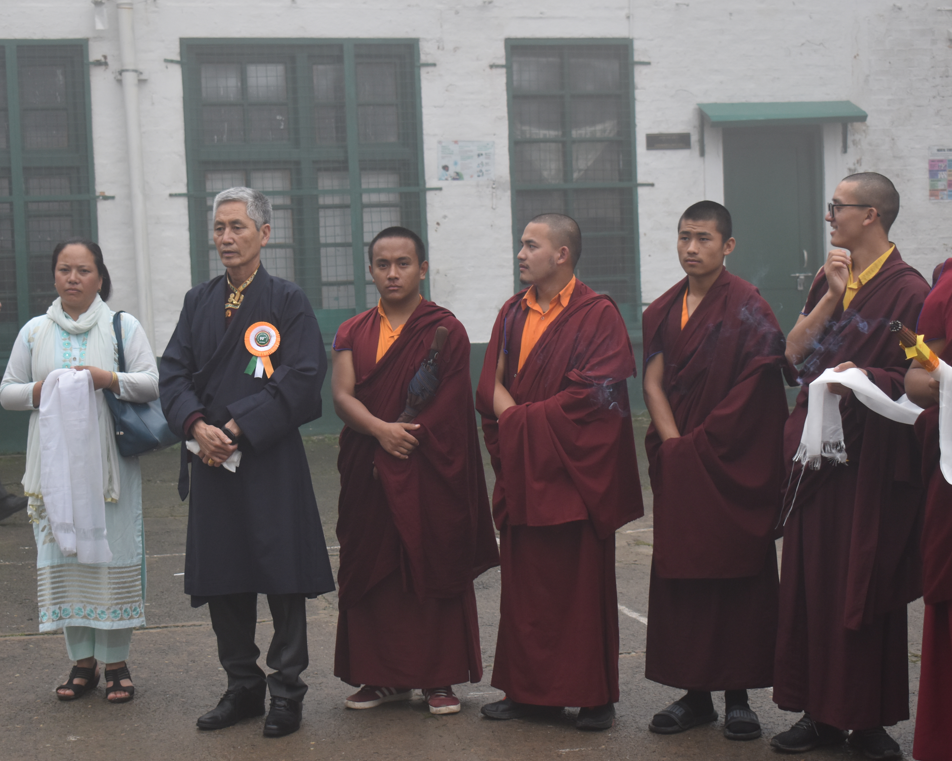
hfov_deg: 27.9
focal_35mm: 68
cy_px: 381
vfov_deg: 22.5
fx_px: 1916
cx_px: 436
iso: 500
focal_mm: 40
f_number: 5
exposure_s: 1/250
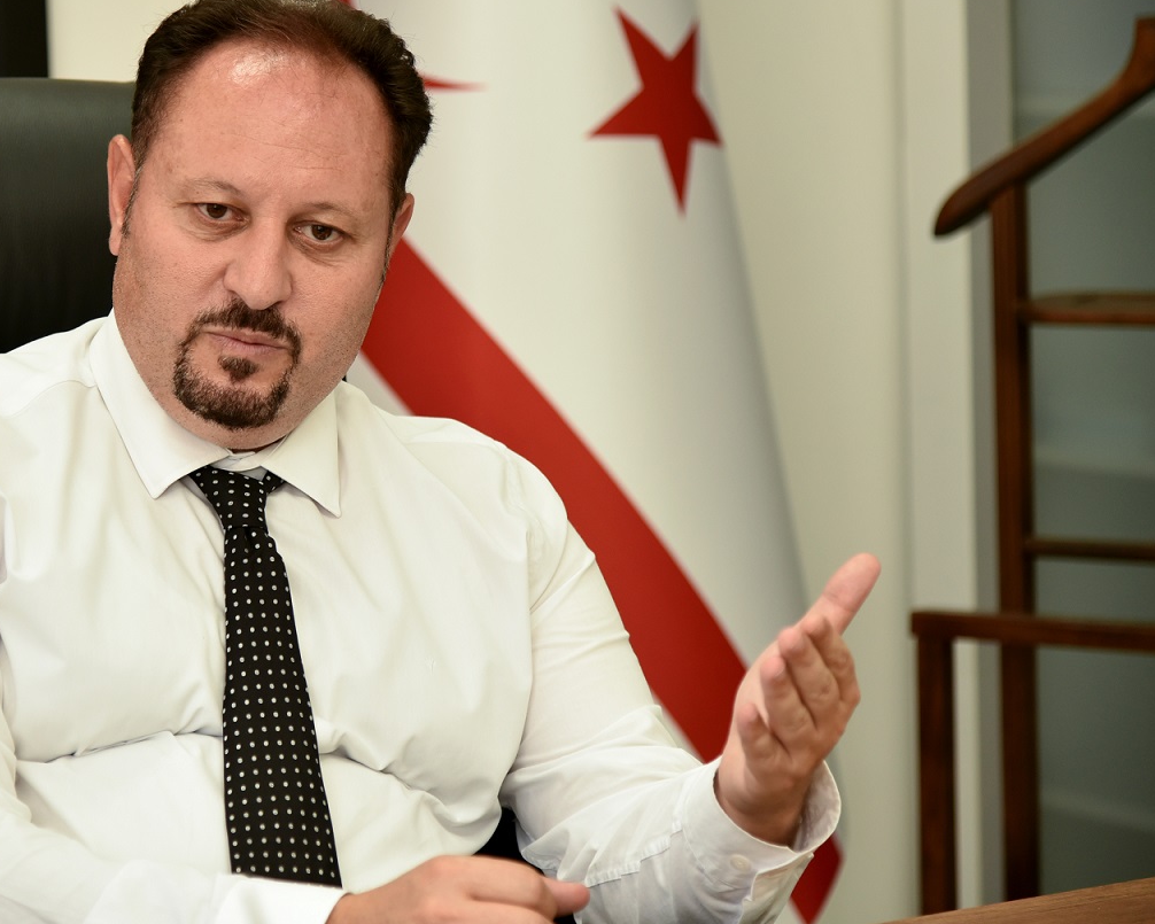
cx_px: 390
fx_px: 4239
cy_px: 412
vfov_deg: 12.4
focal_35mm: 124
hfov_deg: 15.5
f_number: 4
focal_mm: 92
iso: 800
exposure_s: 1/125
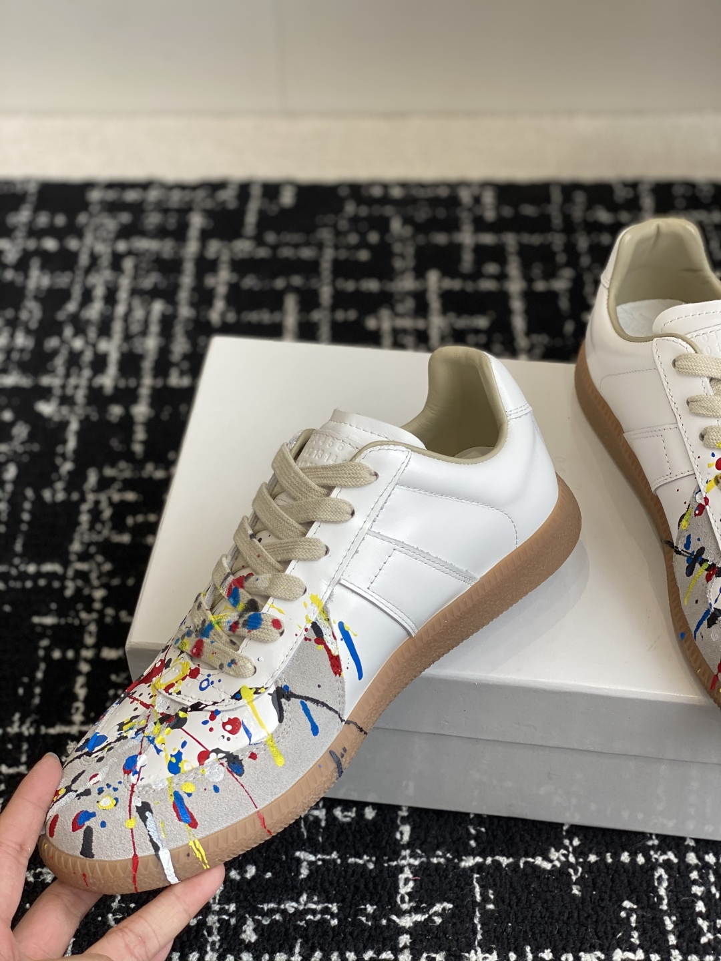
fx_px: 1444
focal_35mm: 52
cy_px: 480
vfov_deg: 36.8
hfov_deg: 28.0
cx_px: 360
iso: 20
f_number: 2
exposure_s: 1/158
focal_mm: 6
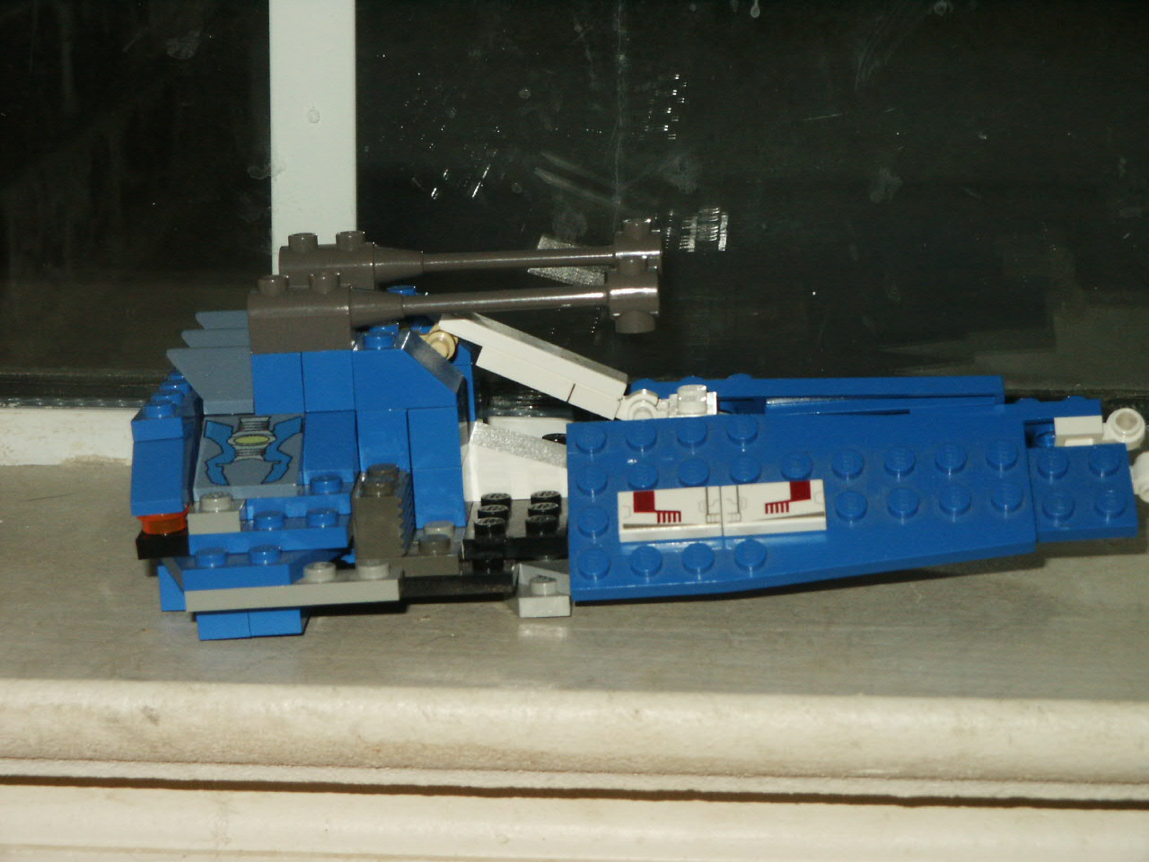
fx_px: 4215
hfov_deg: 15.5
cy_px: 431
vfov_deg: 11.7
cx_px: 574
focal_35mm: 127
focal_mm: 25.95
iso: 200
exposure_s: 1/125
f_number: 8
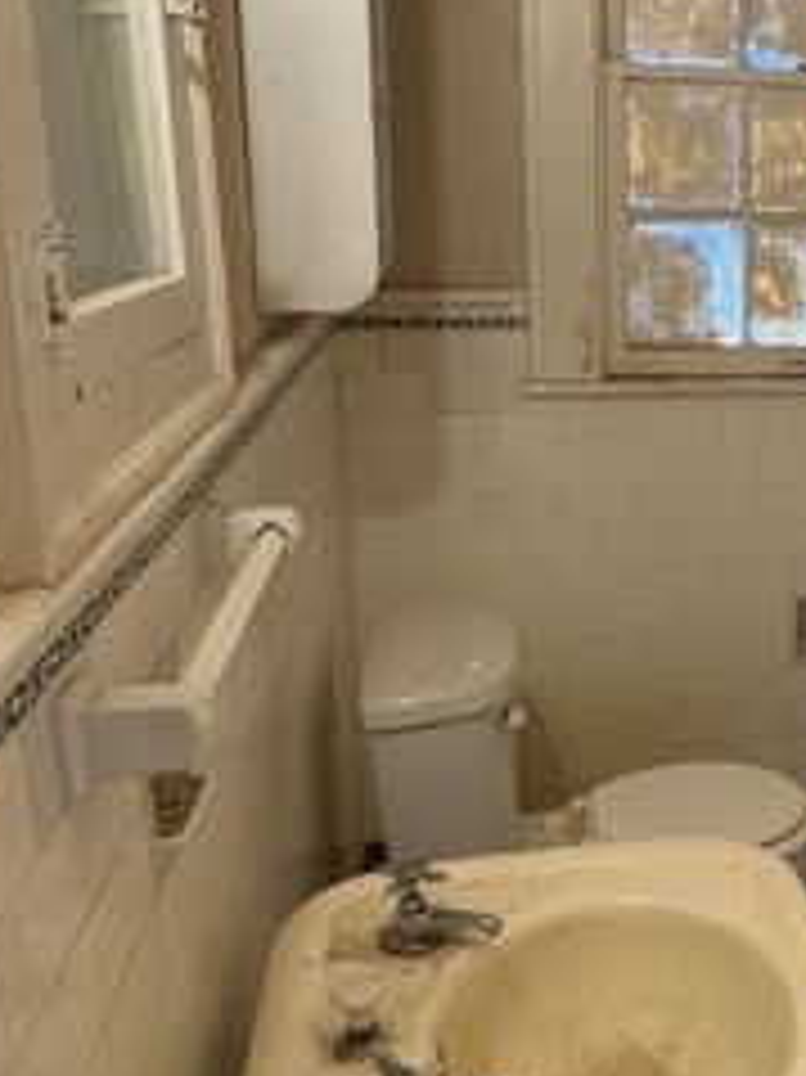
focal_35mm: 45
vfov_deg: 42.0
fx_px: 1398
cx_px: 869
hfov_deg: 29.3
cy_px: 482
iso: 400
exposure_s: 1/60
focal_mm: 2.22
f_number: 2.2
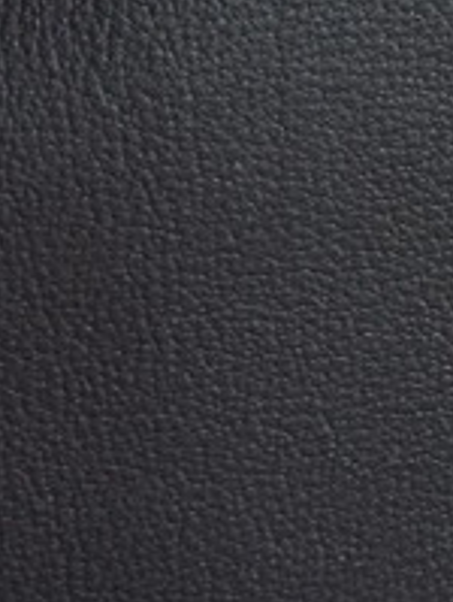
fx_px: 2678
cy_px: -61
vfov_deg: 12.6
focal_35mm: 154
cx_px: 936
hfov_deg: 9.0
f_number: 1.78
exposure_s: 1/144
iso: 50
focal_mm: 6.76
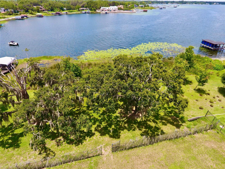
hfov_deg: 81.7
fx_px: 130
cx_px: 112
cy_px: 84
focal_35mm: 20
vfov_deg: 66.0
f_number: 2.8
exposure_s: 1/509
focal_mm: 3.61
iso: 100
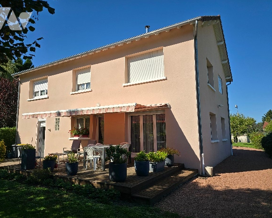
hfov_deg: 68.0
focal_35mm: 25
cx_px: 124
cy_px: 108
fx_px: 201
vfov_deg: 56.8
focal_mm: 6.3
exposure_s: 1/986
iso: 12
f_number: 1.7
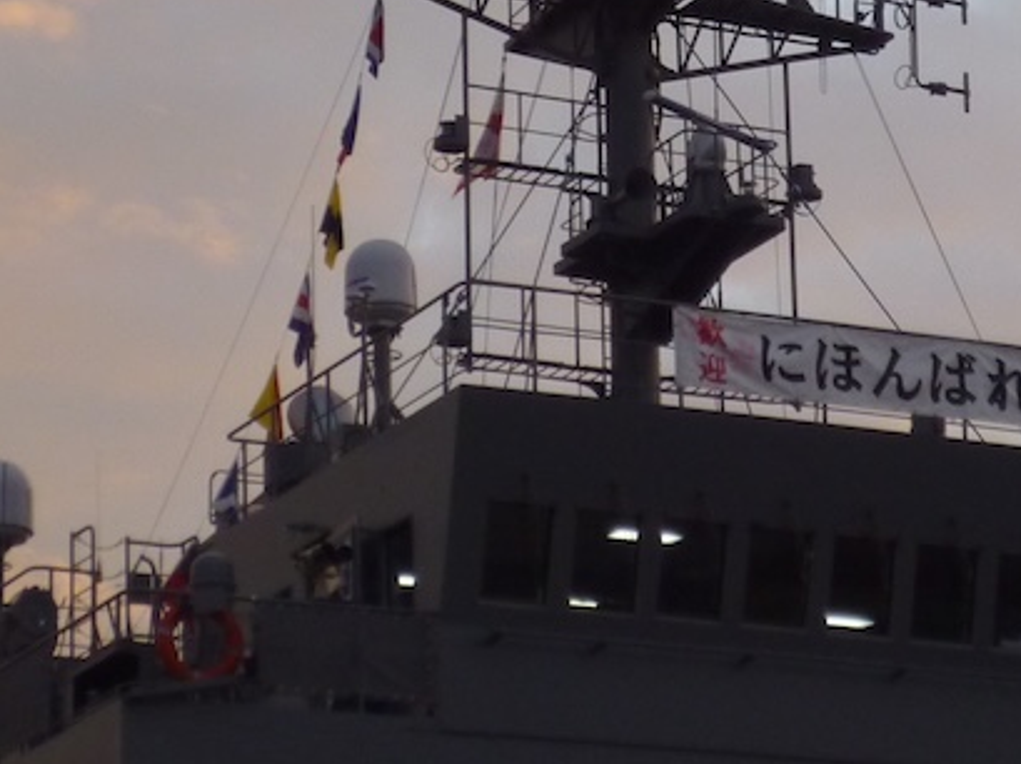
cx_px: 744
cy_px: 207
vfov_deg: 8.0
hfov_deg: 10.7
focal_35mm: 185
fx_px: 5452
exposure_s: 1/50
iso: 160
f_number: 4.9
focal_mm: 11.3
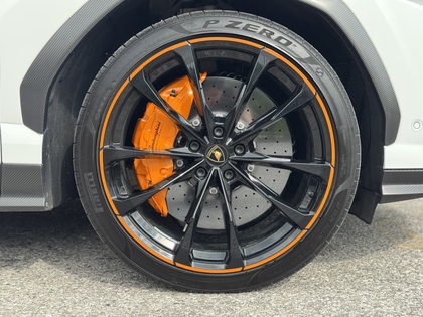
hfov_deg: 39.7
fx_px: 587
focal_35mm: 48
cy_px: 158
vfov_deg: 30.3
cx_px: 212
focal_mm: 6.76
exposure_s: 1/645
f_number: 1.78
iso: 64
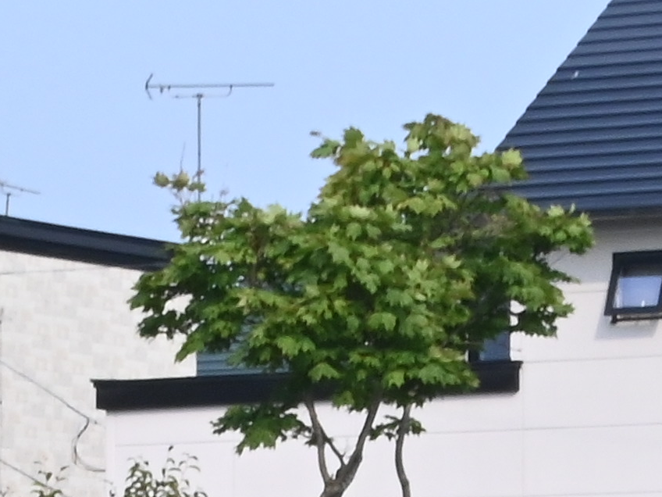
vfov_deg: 5.4
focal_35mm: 265
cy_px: 1253
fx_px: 5068
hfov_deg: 7.5
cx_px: 432
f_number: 25
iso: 640
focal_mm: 28
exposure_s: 1/100
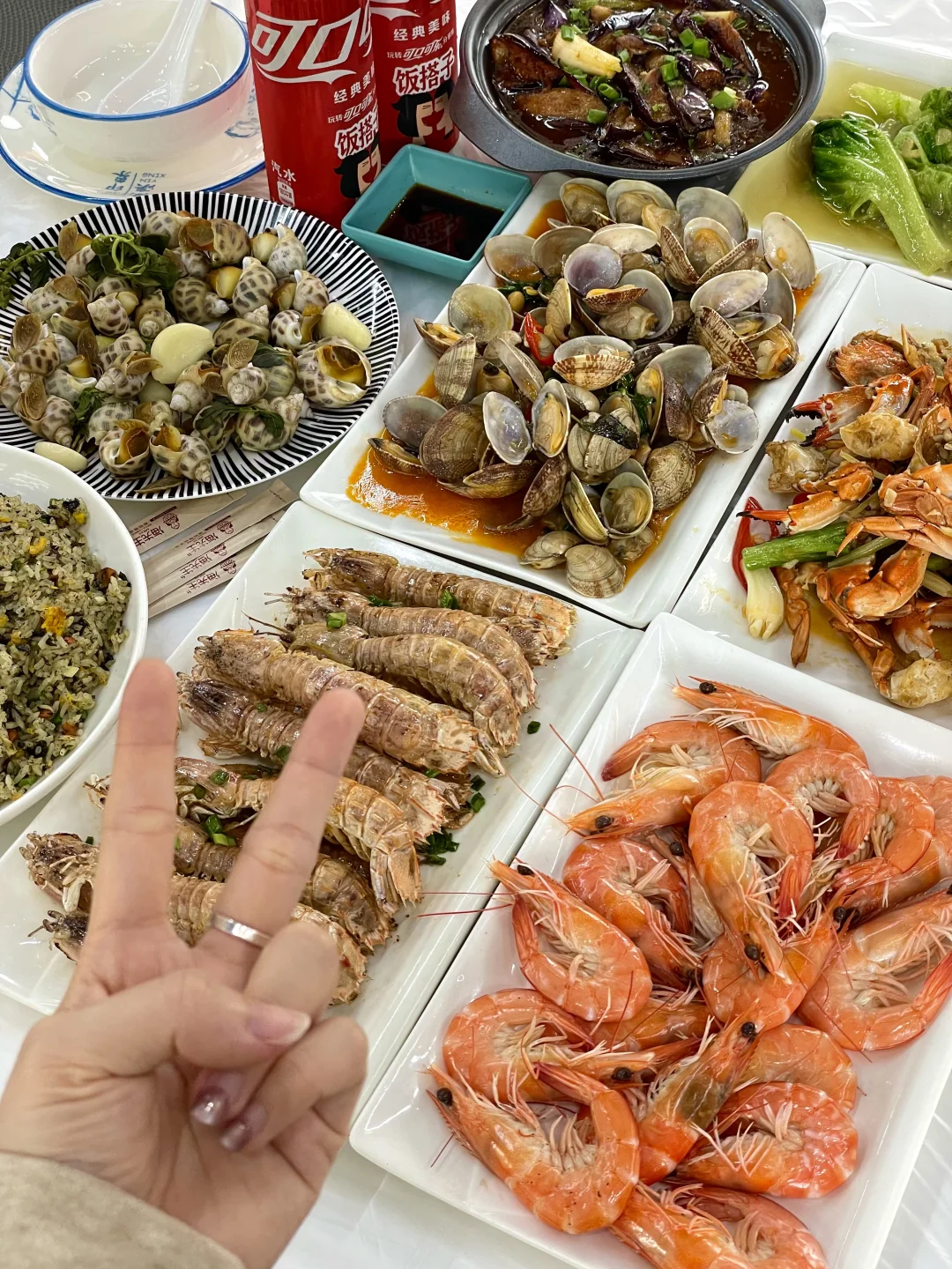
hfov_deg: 28.0
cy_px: 634
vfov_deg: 36.8
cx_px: 476
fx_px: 1907
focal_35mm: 52
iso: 100
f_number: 2
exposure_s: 1/100
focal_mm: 6
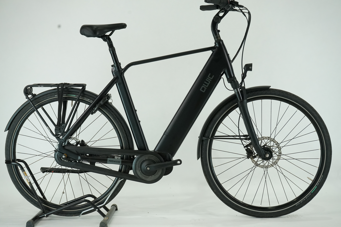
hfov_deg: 30.1
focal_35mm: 67
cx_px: 170
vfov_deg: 20.3
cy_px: 114
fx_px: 635
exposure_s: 1/200
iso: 2000
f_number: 8
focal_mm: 67
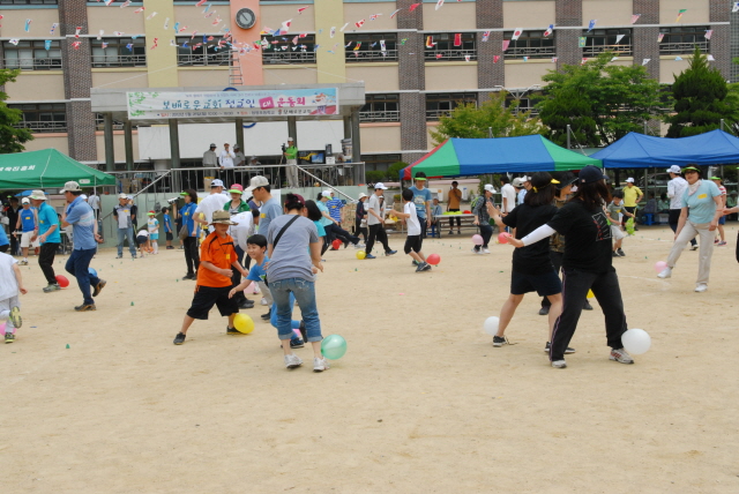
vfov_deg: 34.3
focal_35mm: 39
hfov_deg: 49.5
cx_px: 370
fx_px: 801
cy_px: 247
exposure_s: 1/500
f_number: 11
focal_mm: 26
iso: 400
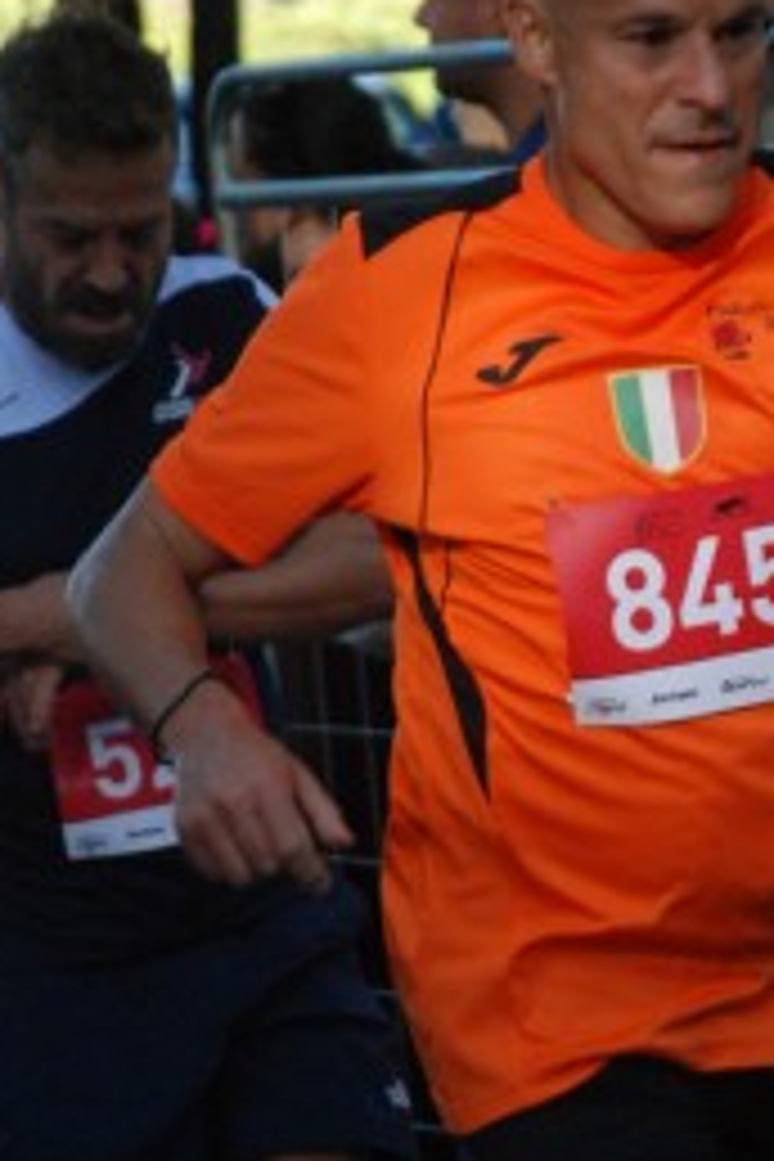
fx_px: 11840
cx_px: 875
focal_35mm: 367
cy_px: 504
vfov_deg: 5.6
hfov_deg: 3.7
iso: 1000
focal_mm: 105
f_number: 5.6
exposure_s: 1/500
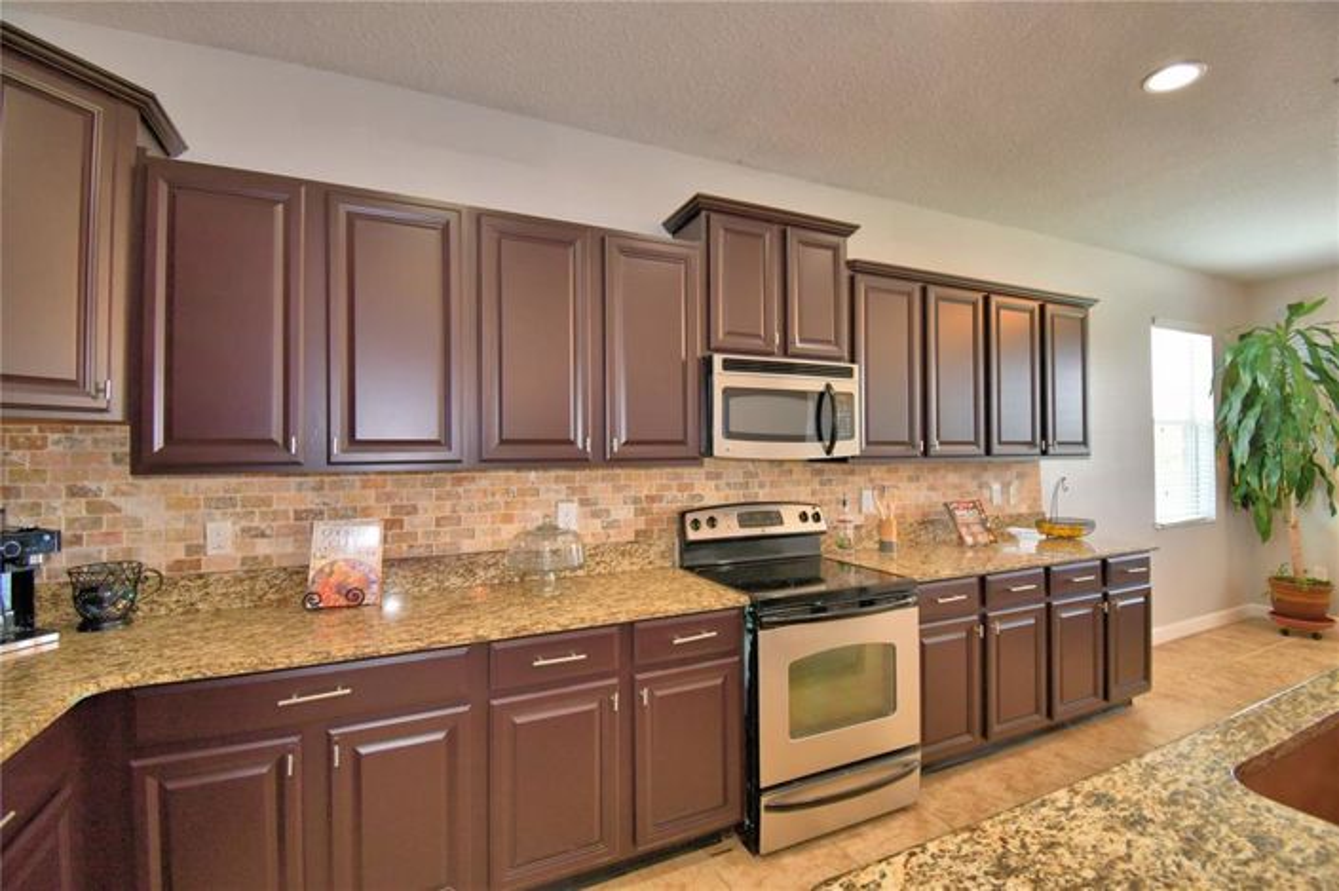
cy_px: 446
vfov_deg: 77.2
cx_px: 670
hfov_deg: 100.4
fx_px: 558
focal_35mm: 15
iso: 360
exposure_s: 1/30
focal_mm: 10
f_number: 4.5
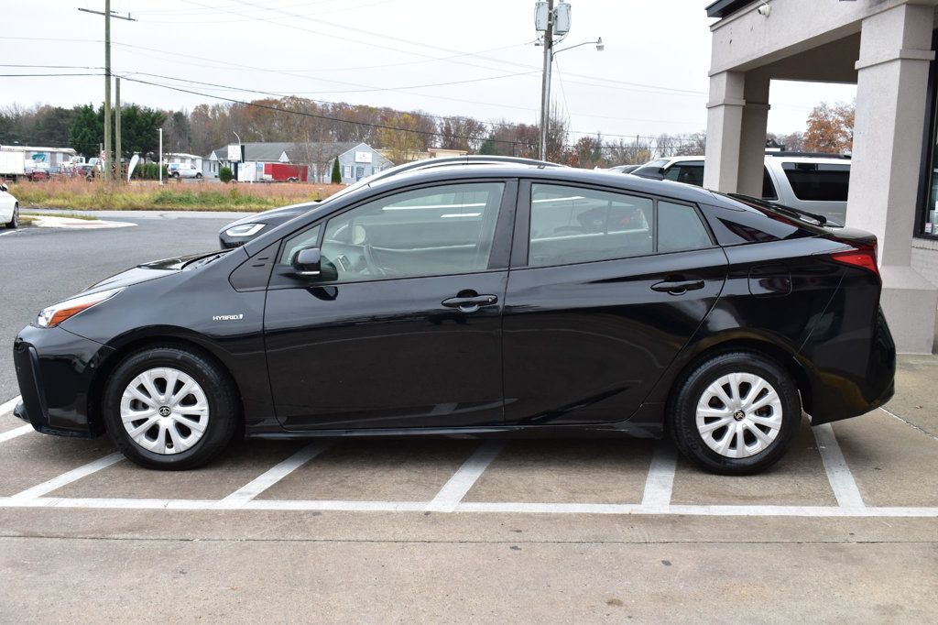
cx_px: 469
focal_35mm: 36
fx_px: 938
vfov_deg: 36.8
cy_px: 312
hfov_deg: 53.1
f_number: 8
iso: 400
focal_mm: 24
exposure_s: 1/80
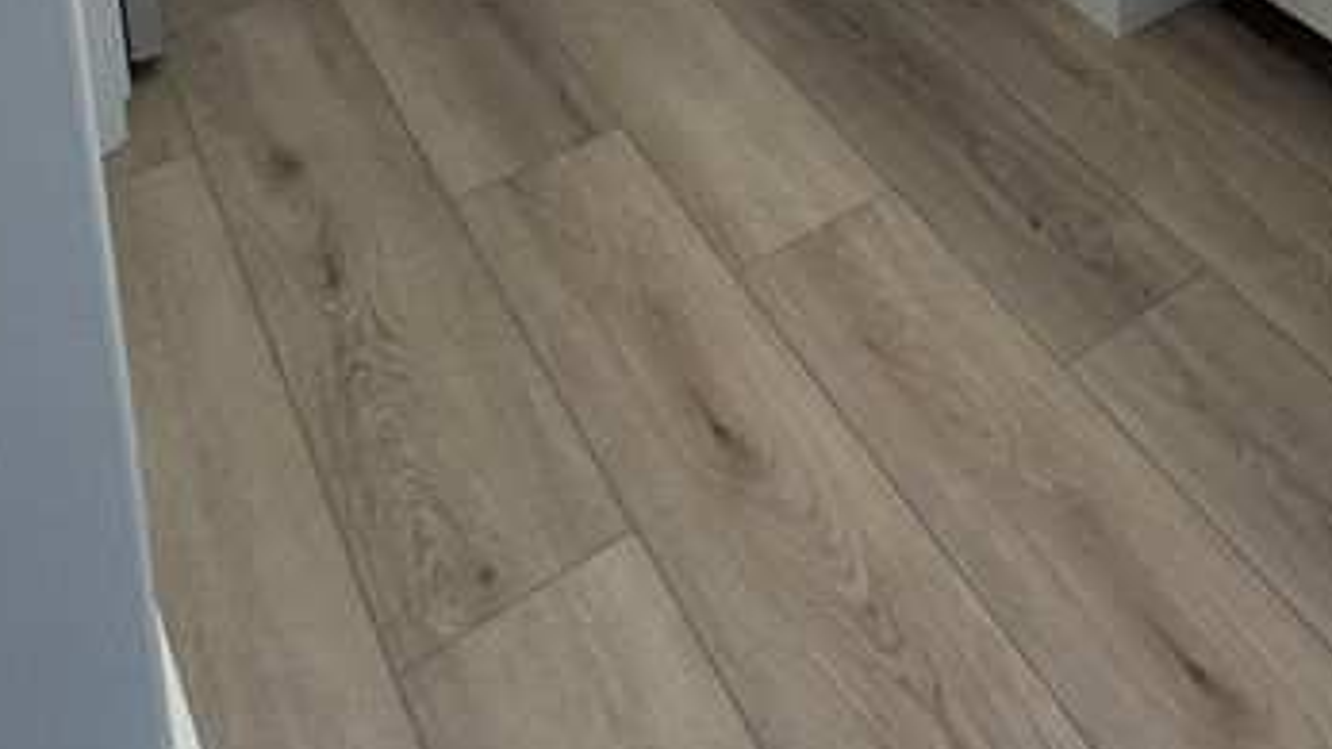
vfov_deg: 18.6
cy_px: -699
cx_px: 1482
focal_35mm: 45
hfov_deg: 37.6
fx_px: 1589
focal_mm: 2.22
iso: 64
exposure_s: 1/130
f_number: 2.2
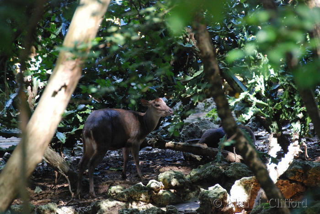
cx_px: 160
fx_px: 2002
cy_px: 107
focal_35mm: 225
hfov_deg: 9.1
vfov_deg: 6.1
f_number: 5.6
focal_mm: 150
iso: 1600
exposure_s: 1/100
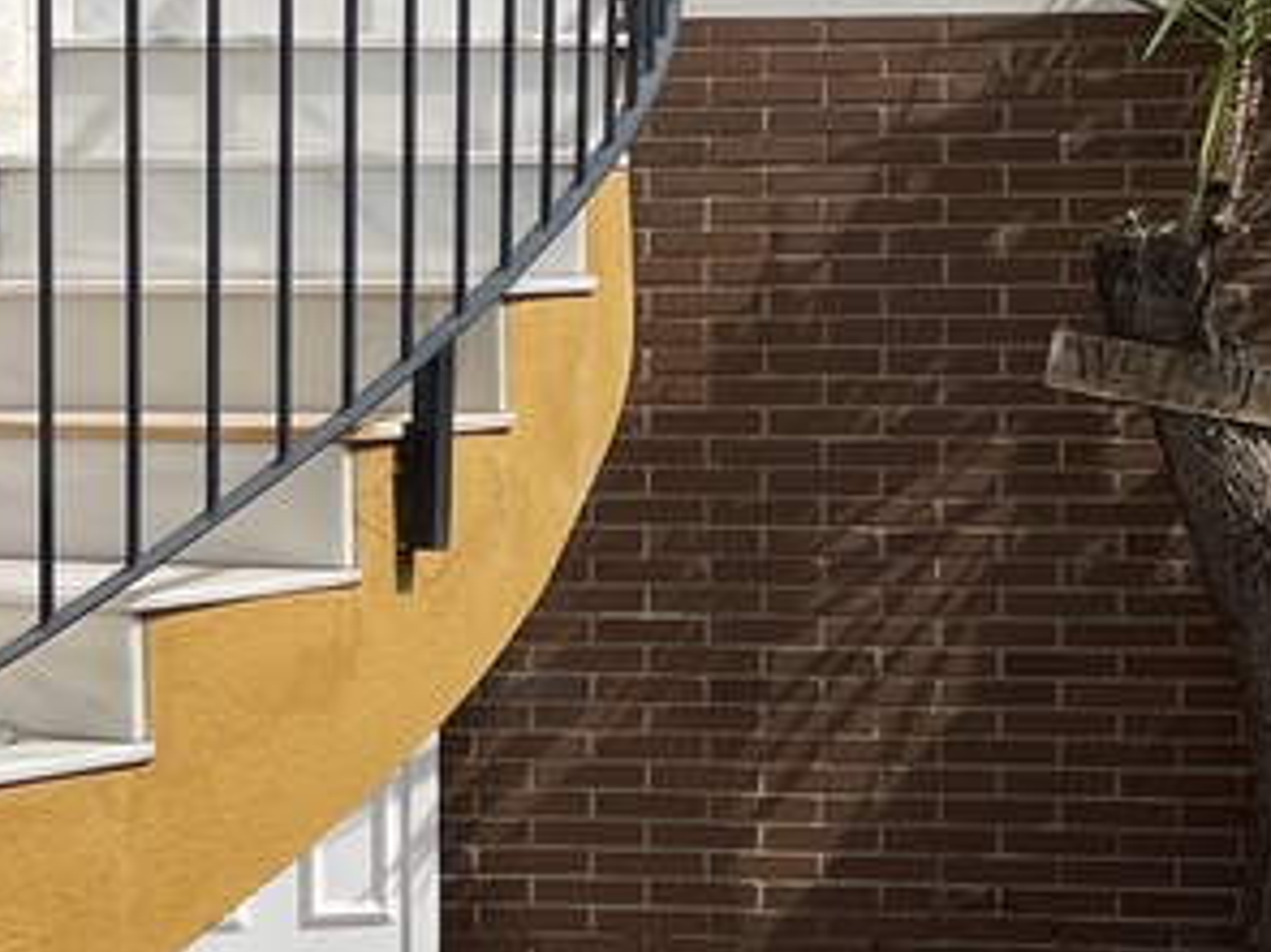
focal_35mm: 113
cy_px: 715
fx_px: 4147
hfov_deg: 17.4
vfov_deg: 13.1
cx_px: 431
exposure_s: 1/7299
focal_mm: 4.2
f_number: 1.6
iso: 32
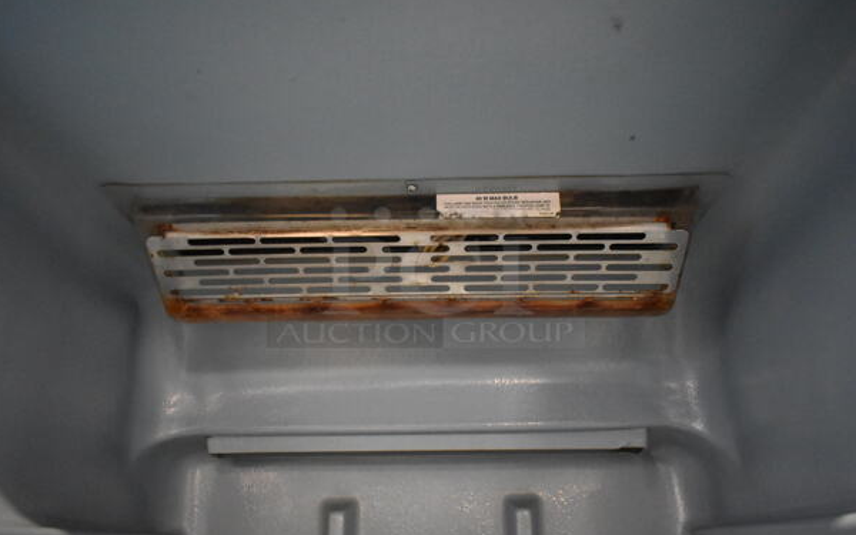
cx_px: 427
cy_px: 272
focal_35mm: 28
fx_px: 653
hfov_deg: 66.5
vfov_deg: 44.5
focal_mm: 18
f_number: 3.5
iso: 7200
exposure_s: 1/30
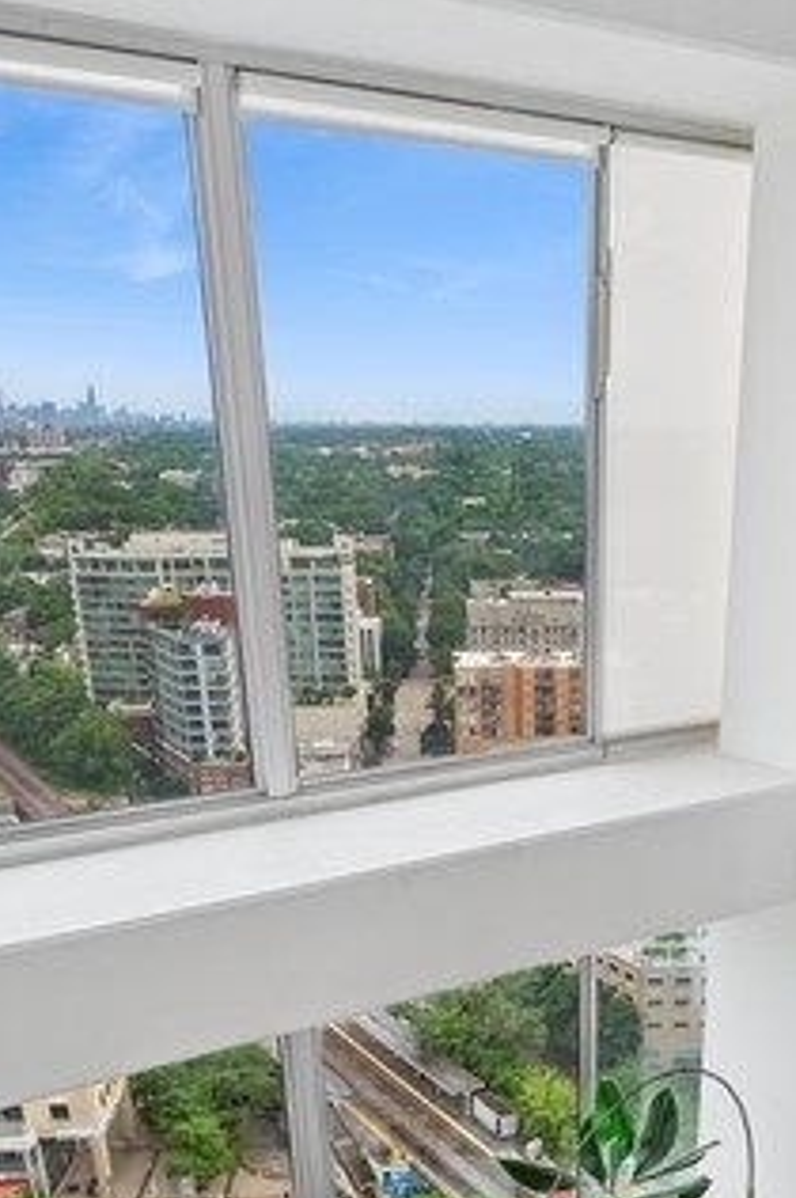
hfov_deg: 33.7
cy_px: 1107
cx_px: 567
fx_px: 1295
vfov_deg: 44.5
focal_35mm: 39
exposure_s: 1/90
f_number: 9.5
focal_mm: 20.5
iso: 200
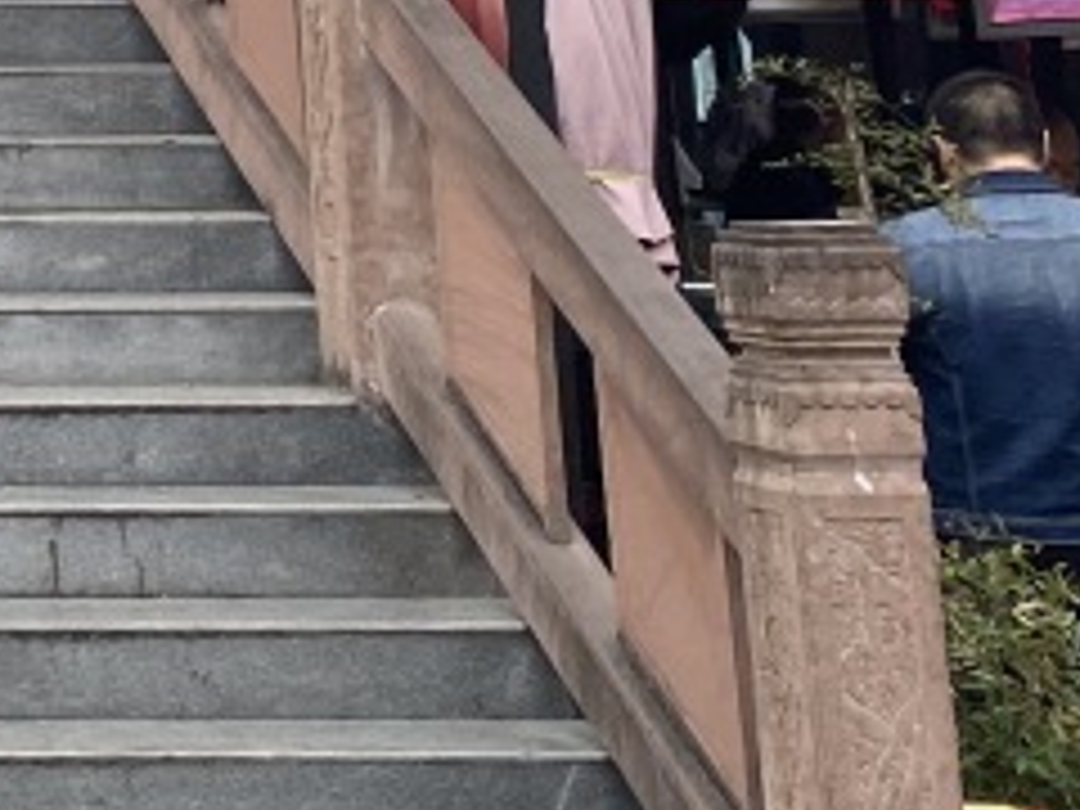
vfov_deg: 11.8
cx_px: -1017
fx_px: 3650
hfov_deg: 14.3
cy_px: -585
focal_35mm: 117
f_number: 1.8
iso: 32
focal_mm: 4.25
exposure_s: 1/810
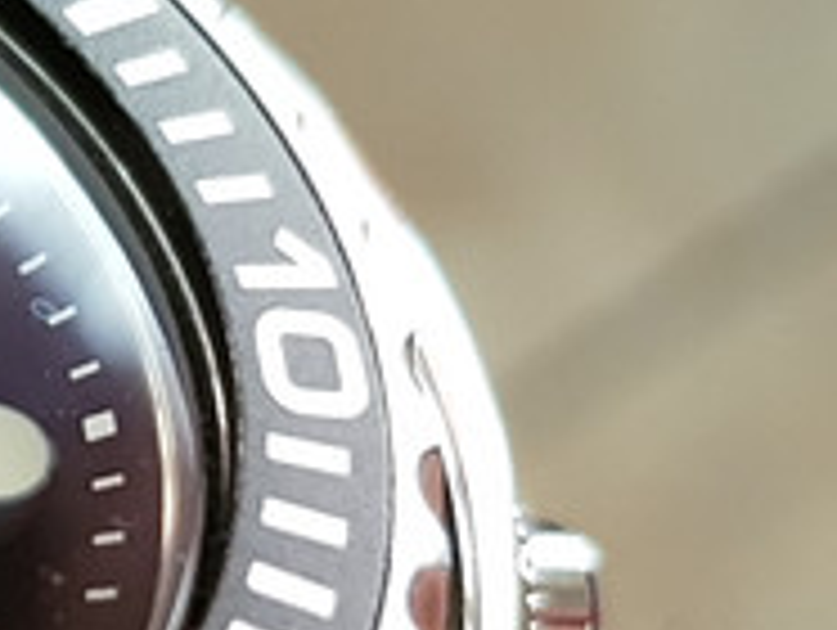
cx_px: -110
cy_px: 536
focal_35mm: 149
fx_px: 3607
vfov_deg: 9.9
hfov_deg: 13.0
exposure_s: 1/10
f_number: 1.7
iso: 200
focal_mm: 4.2
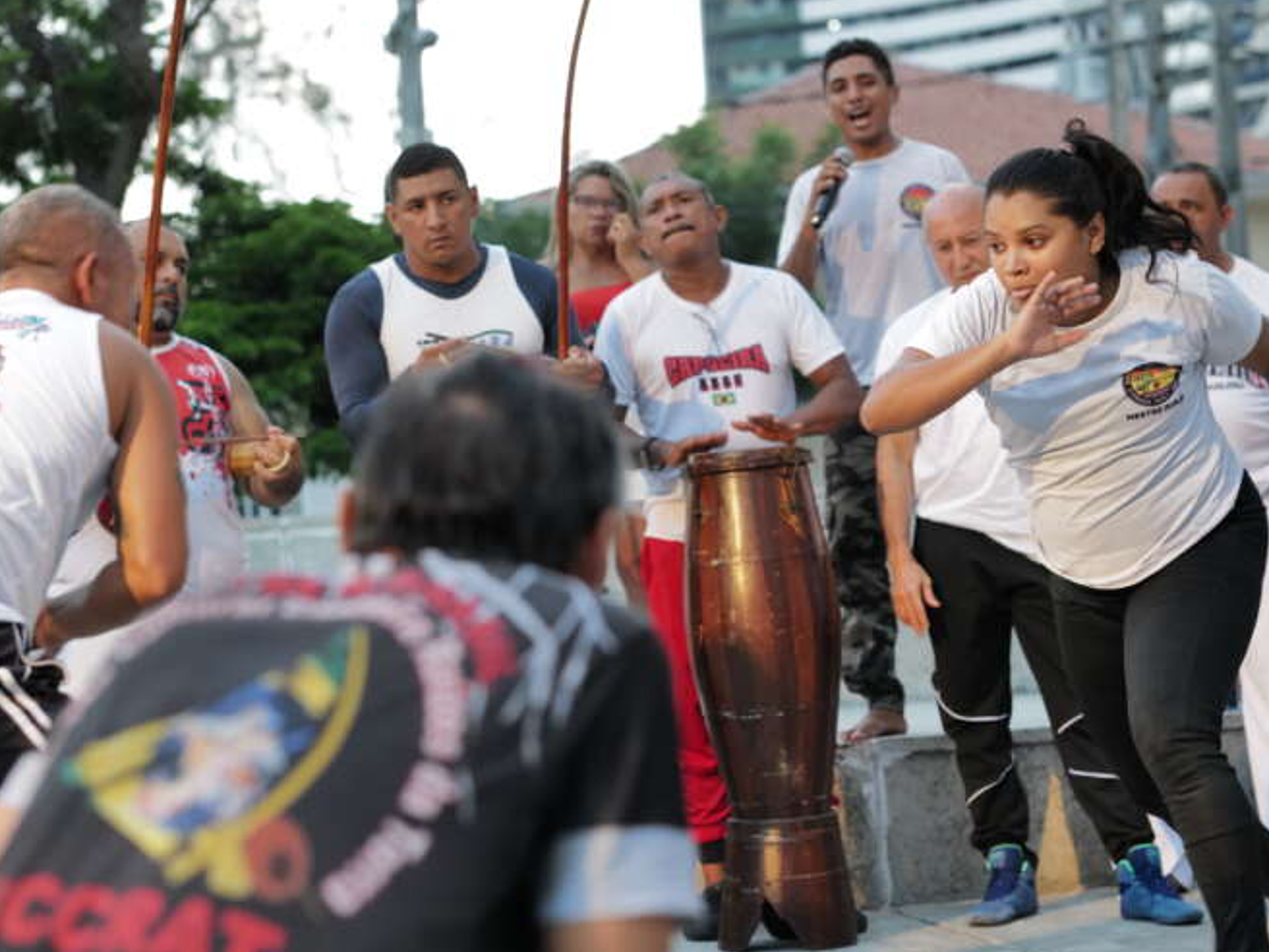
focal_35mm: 88
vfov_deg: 16.8
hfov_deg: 22.3
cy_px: 546
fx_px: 3226
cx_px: 656
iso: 800
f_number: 2.5
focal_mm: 50
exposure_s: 1/125
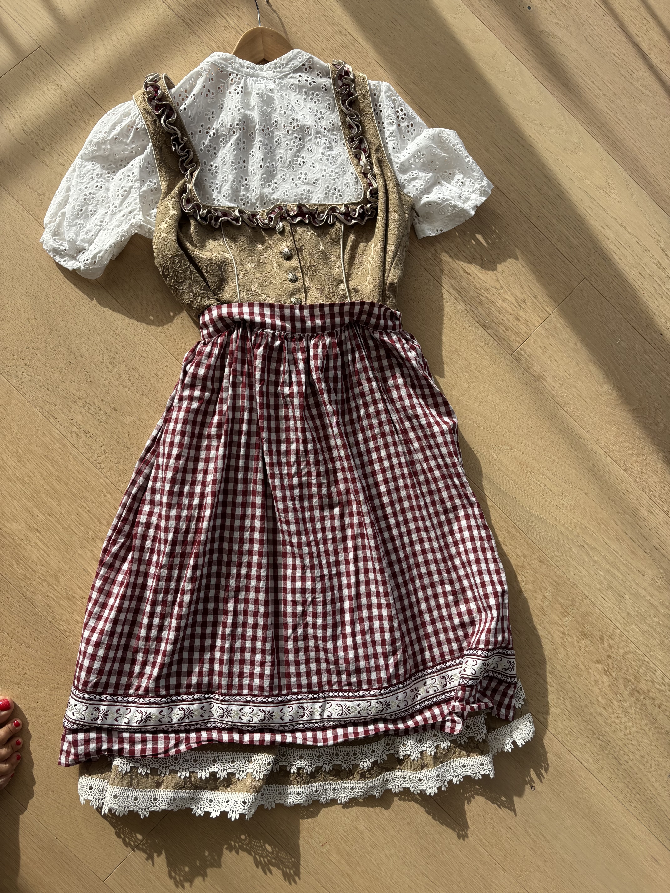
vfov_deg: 67.3
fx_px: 671
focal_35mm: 26
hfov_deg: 53.1
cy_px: 446
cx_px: 335
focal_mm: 5.96
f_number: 1.6
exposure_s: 1/1642
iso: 50
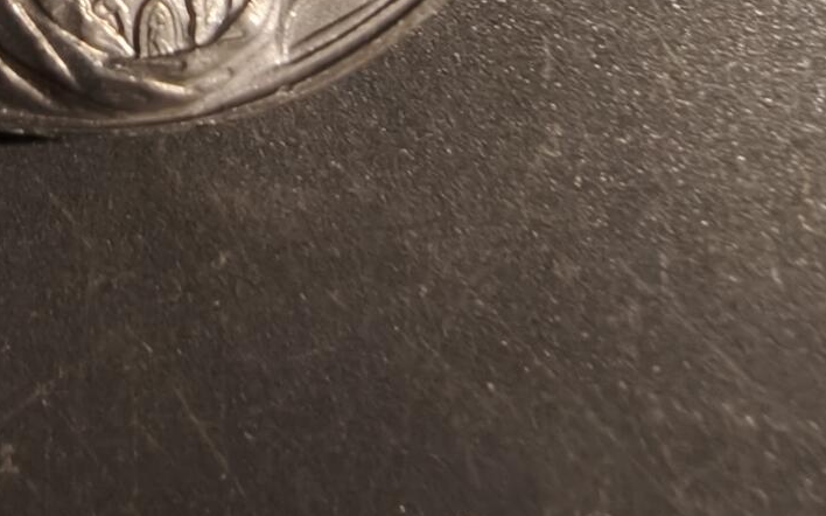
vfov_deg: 18.7
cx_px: 203
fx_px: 1395
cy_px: -232
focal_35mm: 62
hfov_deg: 32.3
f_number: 2
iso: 125
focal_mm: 2.32
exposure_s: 1/50
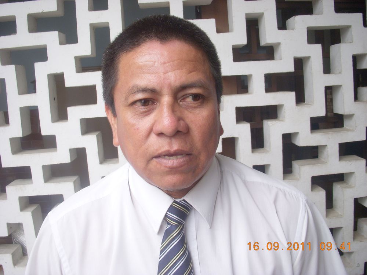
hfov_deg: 49.0
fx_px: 403
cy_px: 138
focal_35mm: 38
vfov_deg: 37.7
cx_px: 184
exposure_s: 1/60
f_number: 3.3
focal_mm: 6.3
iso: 100
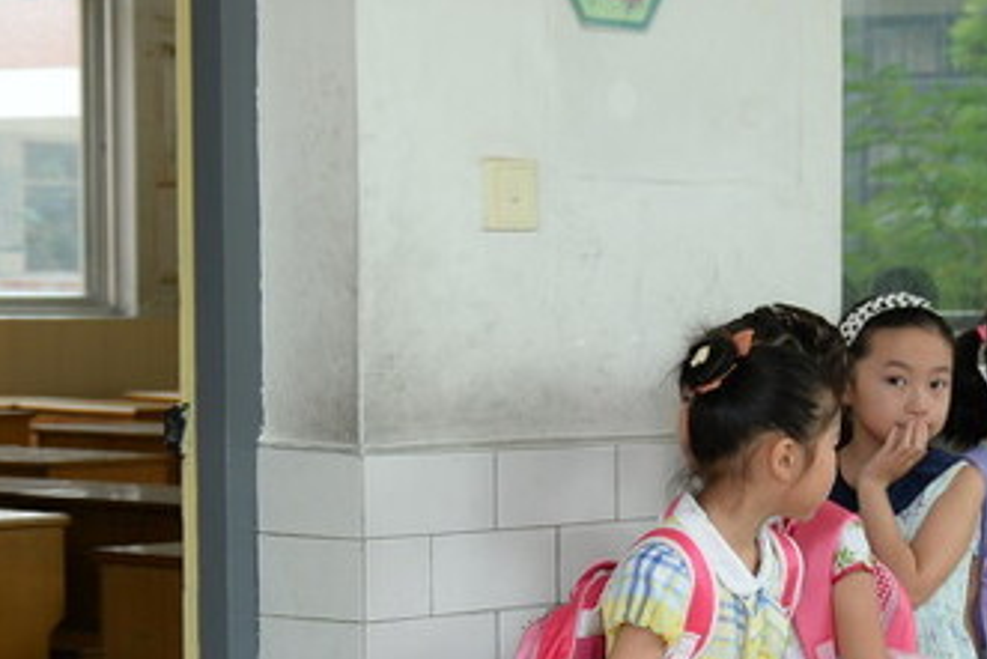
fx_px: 3182
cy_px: 494
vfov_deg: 11.8
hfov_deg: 15.4
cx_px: 1729
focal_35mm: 116
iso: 200
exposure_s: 1/125
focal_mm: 32
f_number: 4
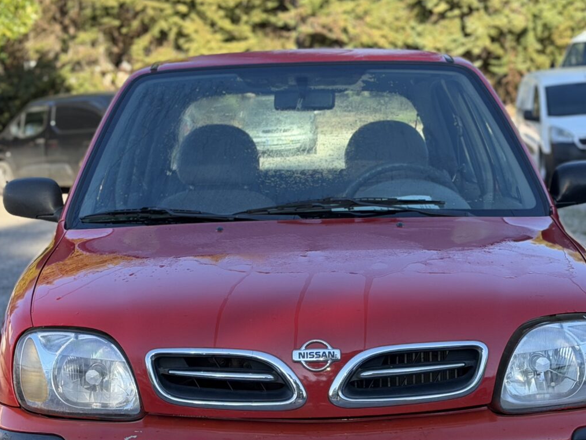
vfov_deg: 16.2
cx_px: 290
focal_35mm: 91
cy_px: 286
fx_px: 1541
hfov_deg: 21.5
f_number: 1.78
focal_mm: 6.76
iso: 100
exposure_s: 1/846
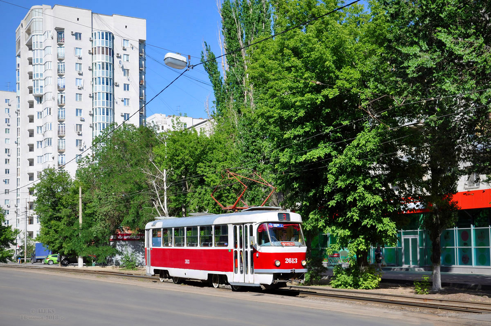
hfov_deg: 41.2
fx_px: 654
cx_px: 246
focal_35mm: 48
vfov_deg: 28.0
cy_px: 163
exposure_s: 1/400
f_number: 7.1
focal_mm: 32
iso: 200
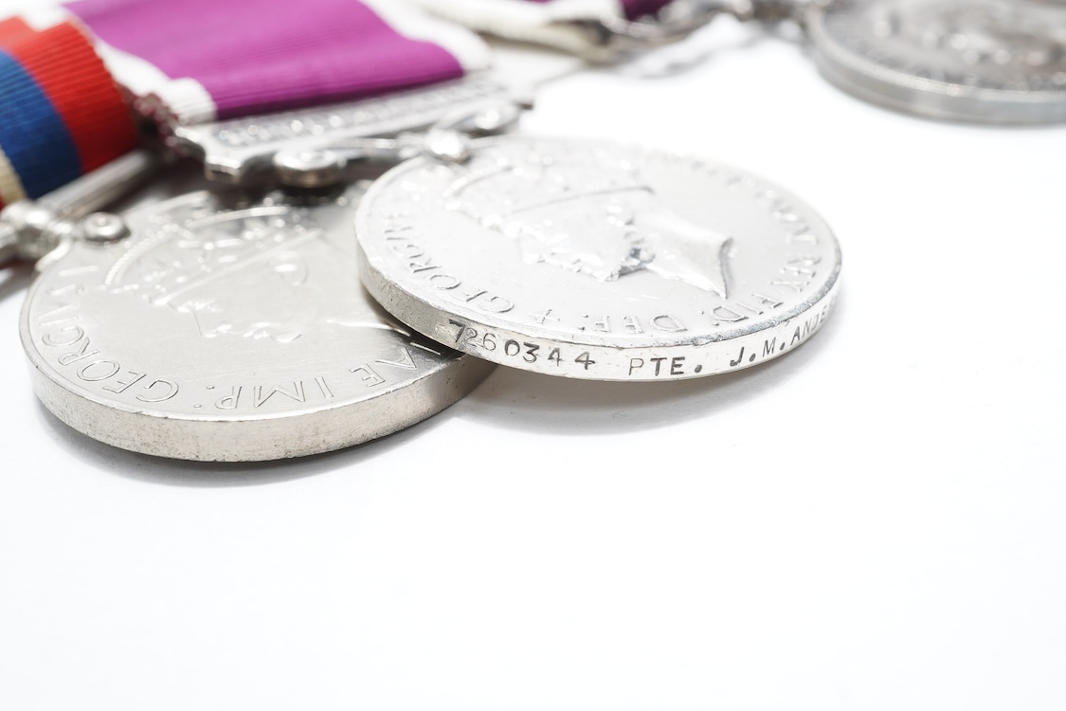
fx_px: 1332
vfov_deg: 29.9
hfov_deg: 43.6
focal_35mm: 45
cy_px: 356
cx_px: 533
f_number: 16
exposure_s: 1/100
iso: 100
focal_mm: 30
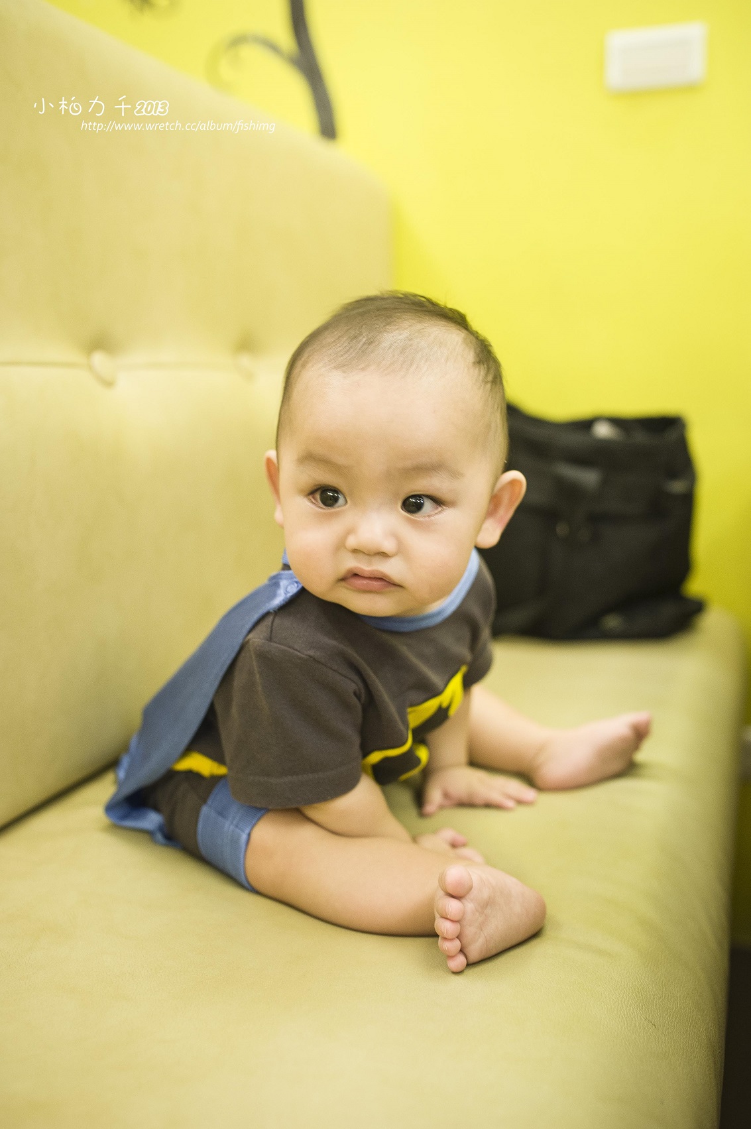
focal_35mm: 35
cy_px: 564
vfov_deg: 54.5
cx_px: 376
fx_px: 1097
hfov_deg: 37.8
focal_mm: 35
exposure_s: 1/20
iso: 800
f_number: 2.8
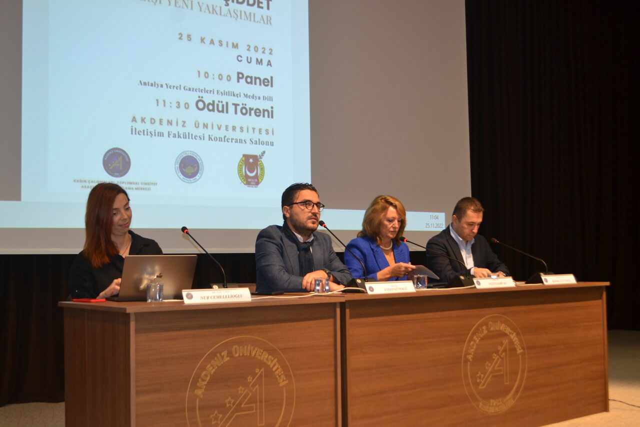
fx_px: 773
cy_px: 214
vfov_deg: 30.8
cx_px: 320
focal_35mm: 44
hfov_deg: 45.0
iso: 900
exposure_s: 1/60
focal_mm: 29
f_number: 4.5
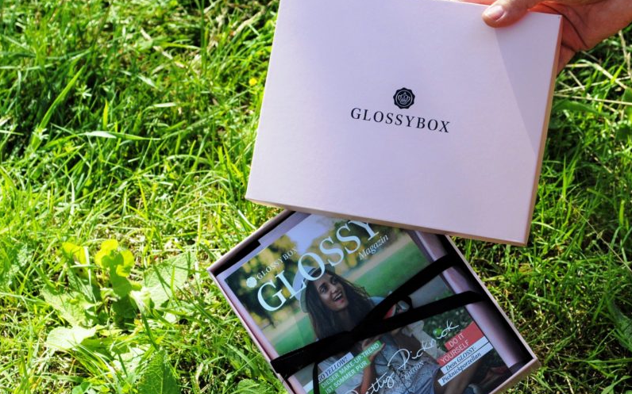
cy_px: 223
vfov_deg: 13.1
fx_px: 1722
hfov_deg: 20.8
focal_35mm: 100
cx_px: 350
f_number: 8
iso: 400
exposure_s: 1/320
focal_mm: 55
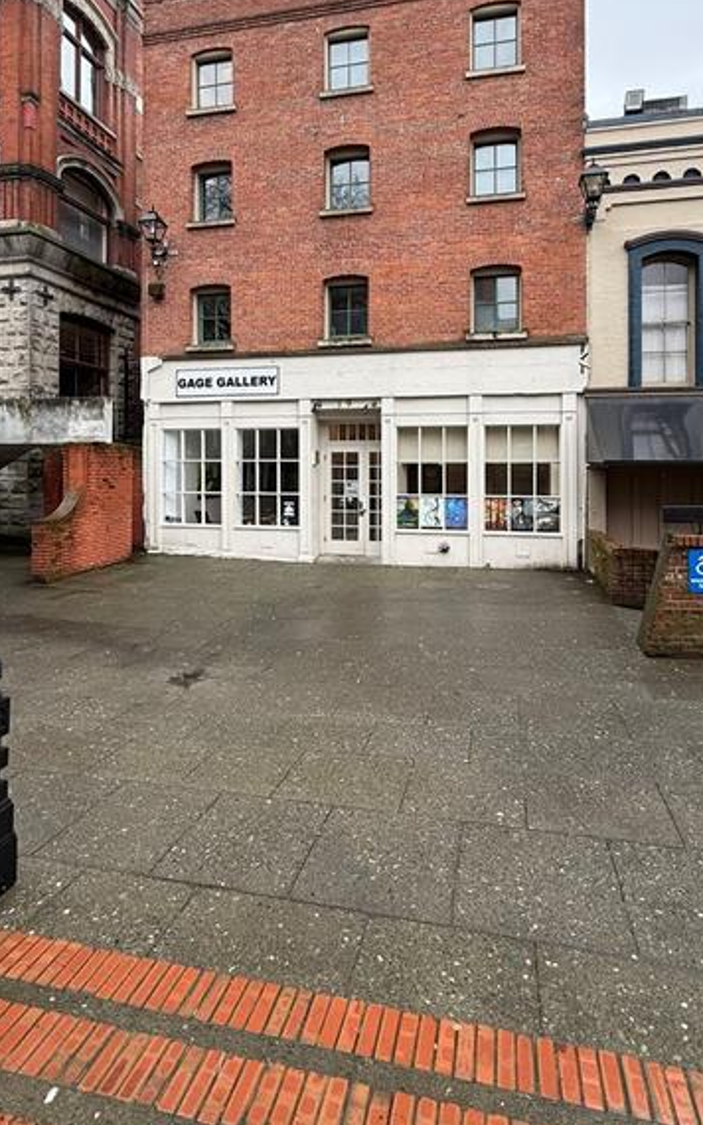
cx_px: 371
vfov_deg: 84.2
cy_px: 462
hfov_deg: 59.6
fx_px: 613
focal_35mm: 20
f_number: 2.2
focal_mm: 2.22
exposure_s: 1/207
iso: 50
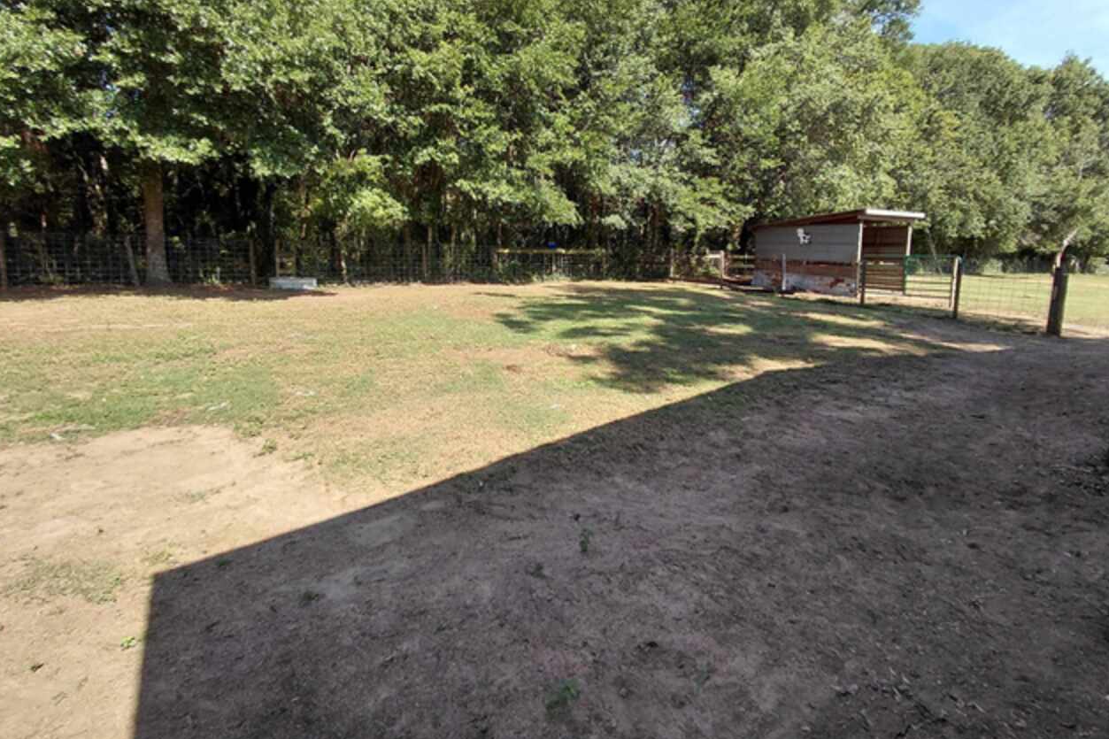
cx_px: 559
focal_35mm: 17
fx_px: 524
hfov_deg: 93.3
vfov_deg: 70.2
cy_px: 325
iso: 40
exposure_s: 1/639
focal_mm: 1.64
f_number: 2.2
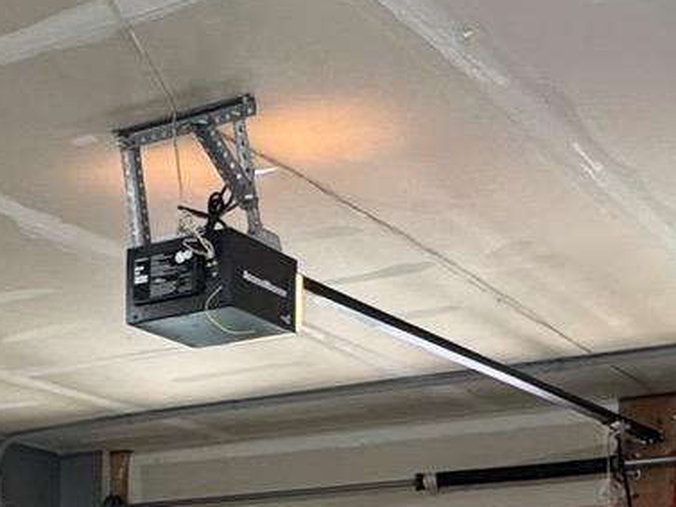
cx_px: 163
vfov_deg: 17.6
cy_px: 738
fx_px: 1485
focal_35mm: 76
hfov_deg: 25.3
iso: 250
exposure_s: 1/120
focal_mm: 2.22
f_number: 2.2
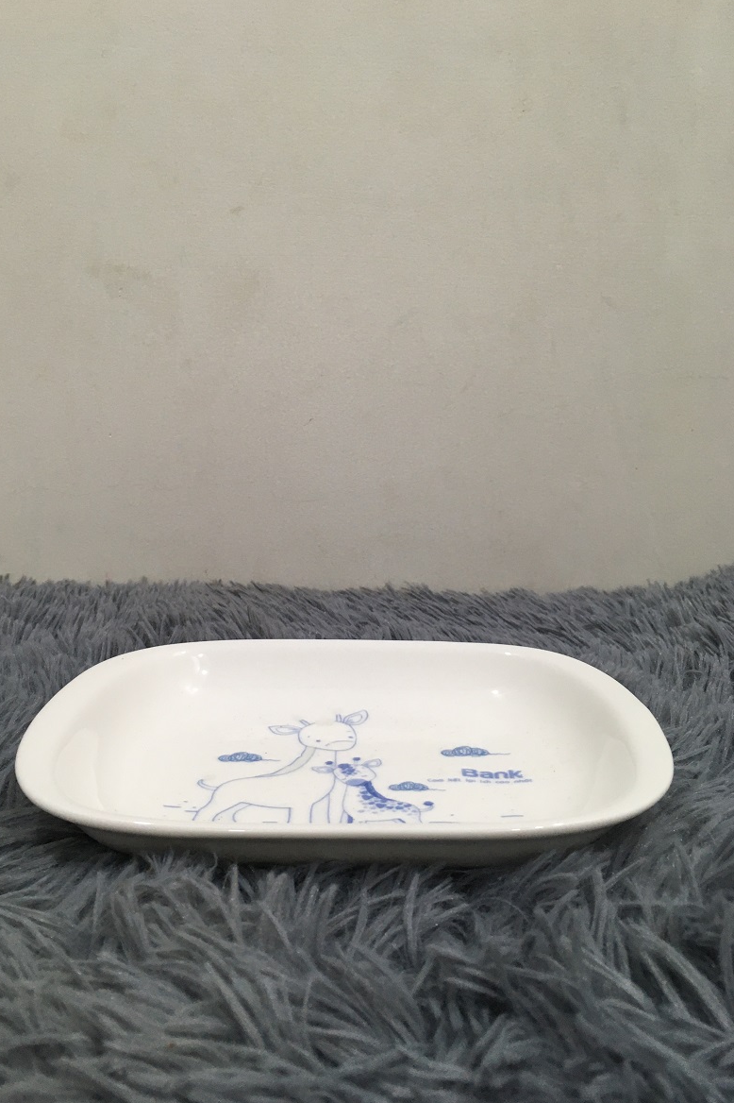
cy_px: 547
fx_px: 949
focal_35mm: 31
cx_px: 325
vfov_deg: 60.3
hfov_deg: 42.2
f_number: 2.2
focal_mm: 4.15
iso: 50
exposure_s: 1/33
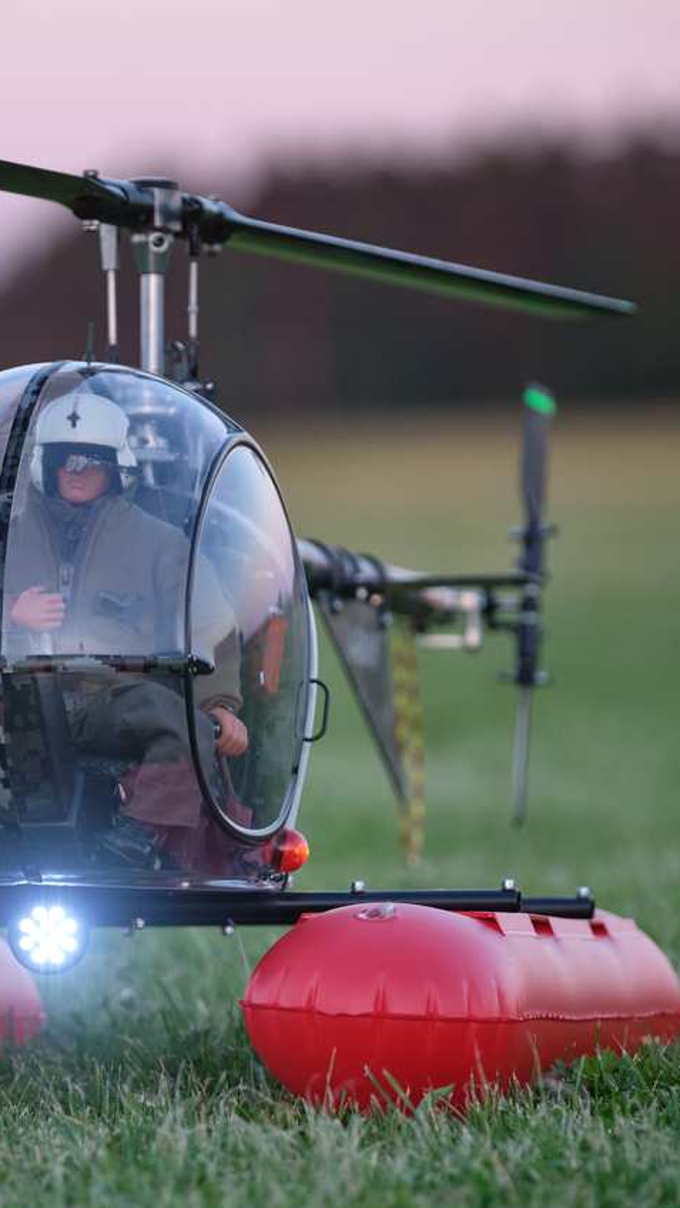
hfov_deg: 4.1
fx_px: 9424
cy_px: 605
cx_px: 120
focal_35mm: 294
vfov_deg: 7.3
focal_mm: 124.3
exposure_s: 1/500
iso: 800
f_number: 3.6
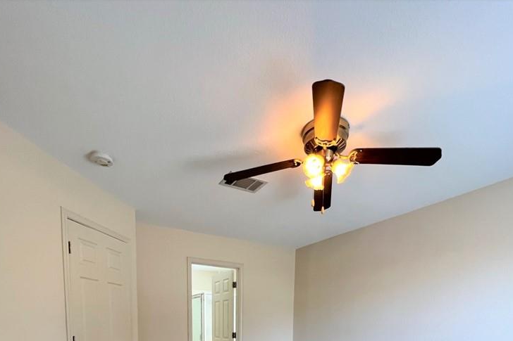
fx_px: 271
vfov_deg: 49.4
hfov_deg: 86.9
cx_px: 249
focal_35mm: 19
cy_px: 358
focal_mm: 1.57
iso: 160
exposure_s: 1/120
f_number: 1.8
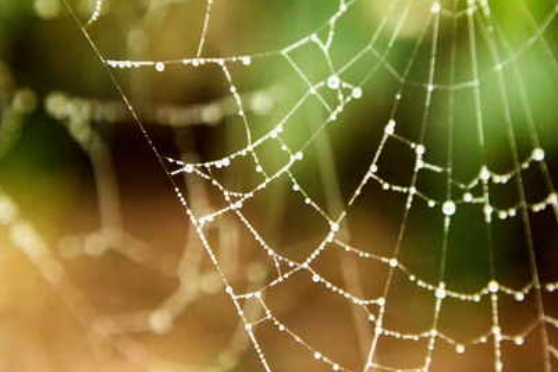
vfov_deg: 4.3
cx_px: 296
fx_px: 4936
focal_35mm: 319
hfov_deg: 6.5
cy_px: 174
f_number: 6
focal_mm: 185
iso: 800
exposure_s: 1/500
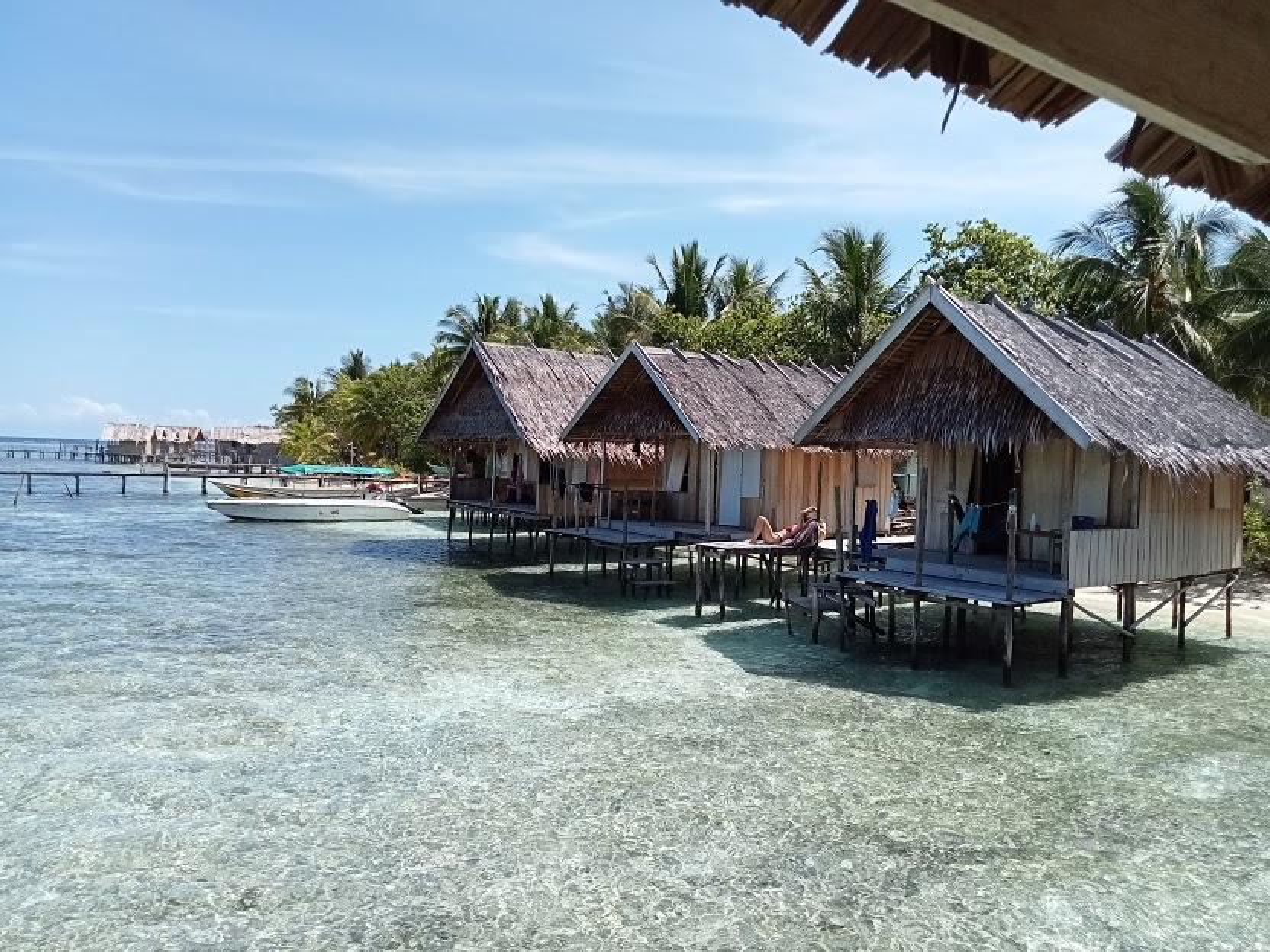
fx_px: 1027
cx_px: 635
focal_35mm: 28
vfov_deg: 49.7
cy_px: 476
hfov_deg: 63.4
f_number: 2.2
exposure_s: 1/1012
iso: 101
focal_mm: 3.46
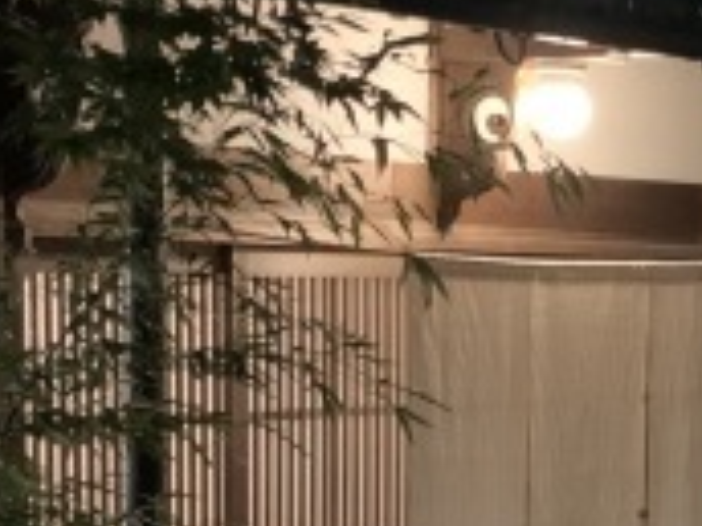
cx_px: 902
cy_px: 510
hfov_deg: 17.9
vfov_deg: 14.2
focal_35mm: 103
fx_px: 2089
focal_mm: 4.25
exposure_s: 1/15
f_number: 1.8
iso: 1600
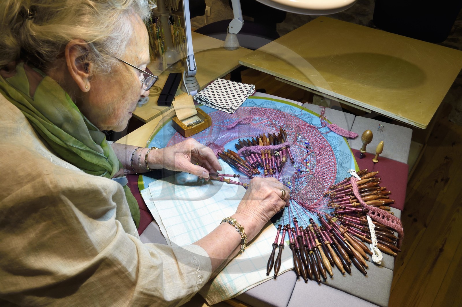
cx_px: 231
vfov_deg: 46.3
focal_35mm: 28
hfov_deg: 65.5
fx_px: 359
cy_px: 154
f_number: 14
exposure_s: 1/30
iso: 1600
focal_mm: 28
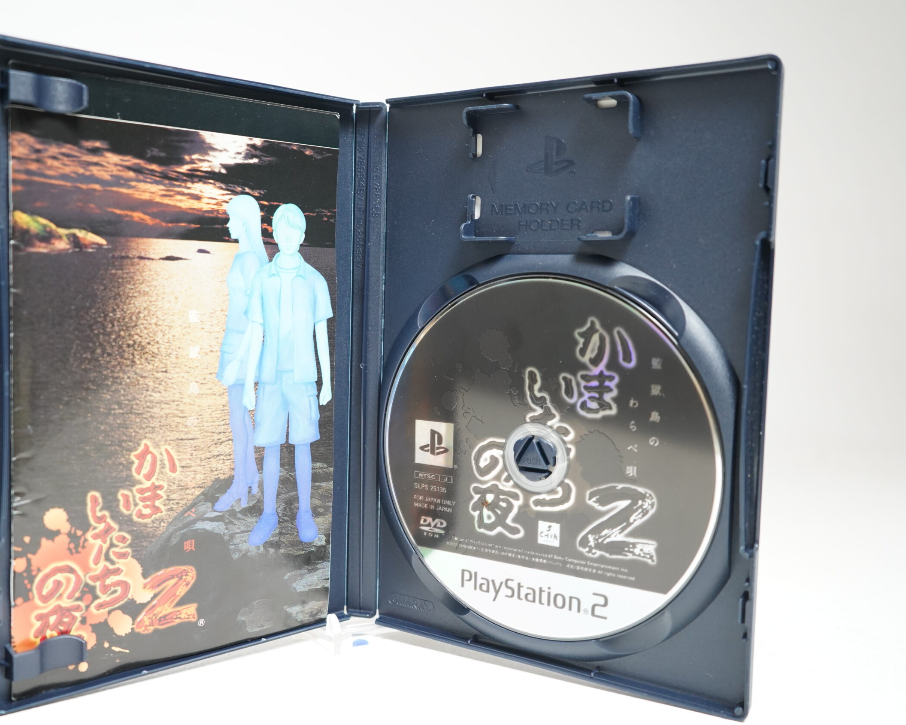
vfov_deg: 44.5
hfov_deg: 53.9
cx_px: 372
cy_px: 362
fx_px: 885
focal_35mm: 33
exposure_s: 1/30
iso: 2500
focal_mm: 29
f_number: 5
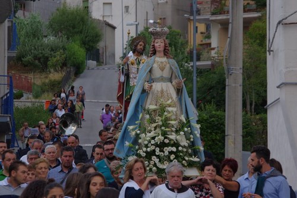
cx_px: 148
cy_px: 99
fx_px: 1418
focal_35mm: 172
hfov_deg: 12.0
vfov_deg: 8.0
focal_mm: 115
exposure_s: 1/250
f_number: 8
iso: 1600
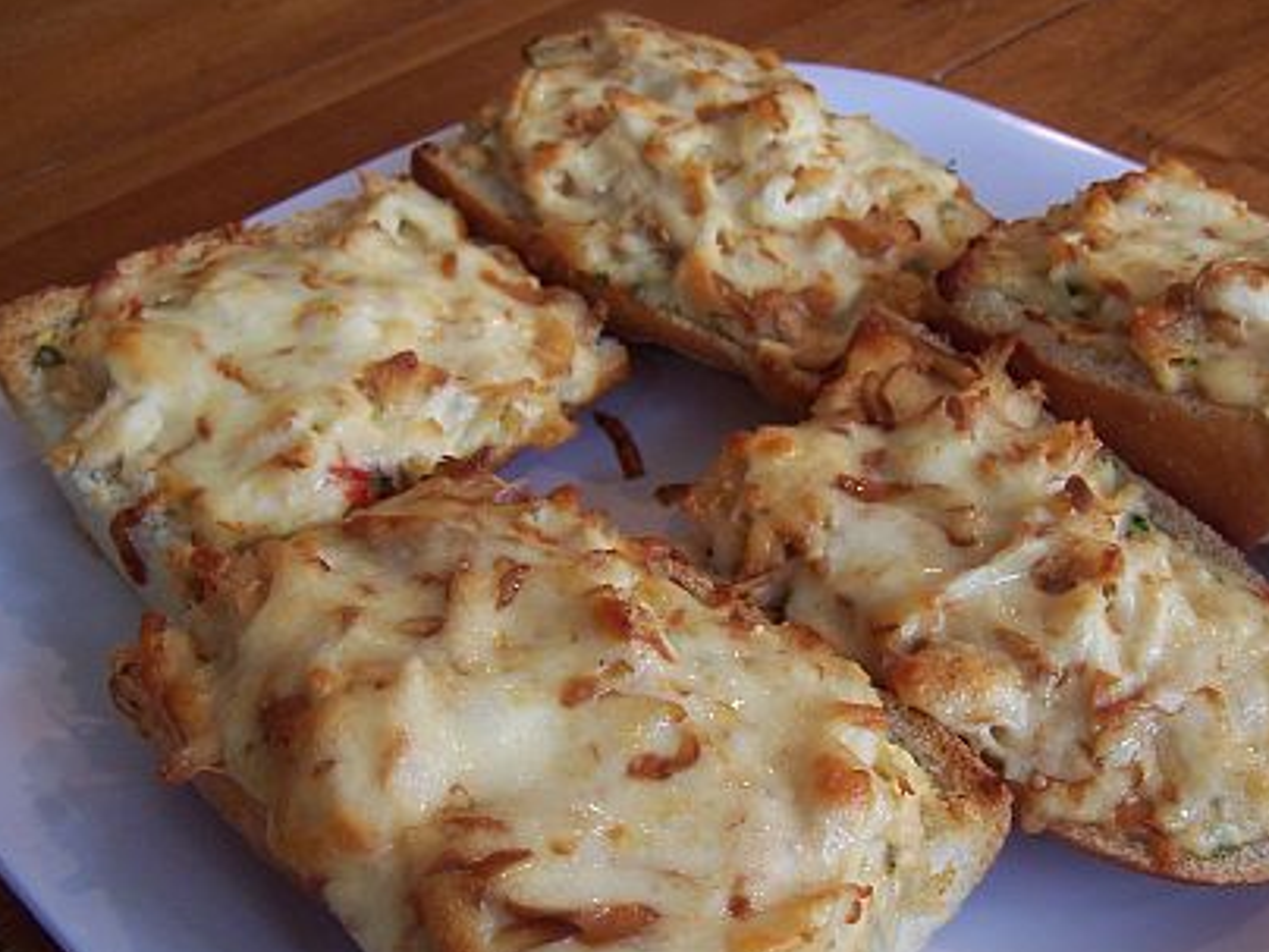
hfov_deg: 40.3
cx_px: 726
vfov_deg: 30.8
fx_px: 1723
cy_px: 558
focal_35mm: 47
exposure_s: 1/15
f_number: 2.8
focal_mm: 6.3
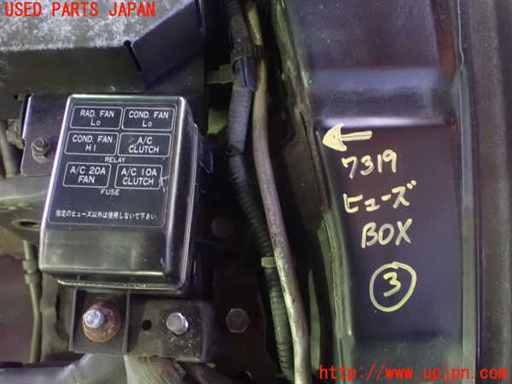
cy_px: 192
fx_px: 444
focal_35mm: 30
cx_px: 256
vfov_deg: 46.8
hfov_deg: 60.0
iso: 1600
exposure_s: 1/20
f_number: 2.3
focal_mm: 5.4
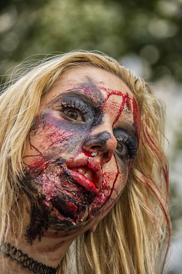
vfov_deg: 10.2
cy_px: 137
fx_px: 1536
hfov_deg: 6.8
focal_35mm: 202
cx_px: 91
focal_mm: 135
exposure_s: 1/200
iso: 500
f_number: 5.6
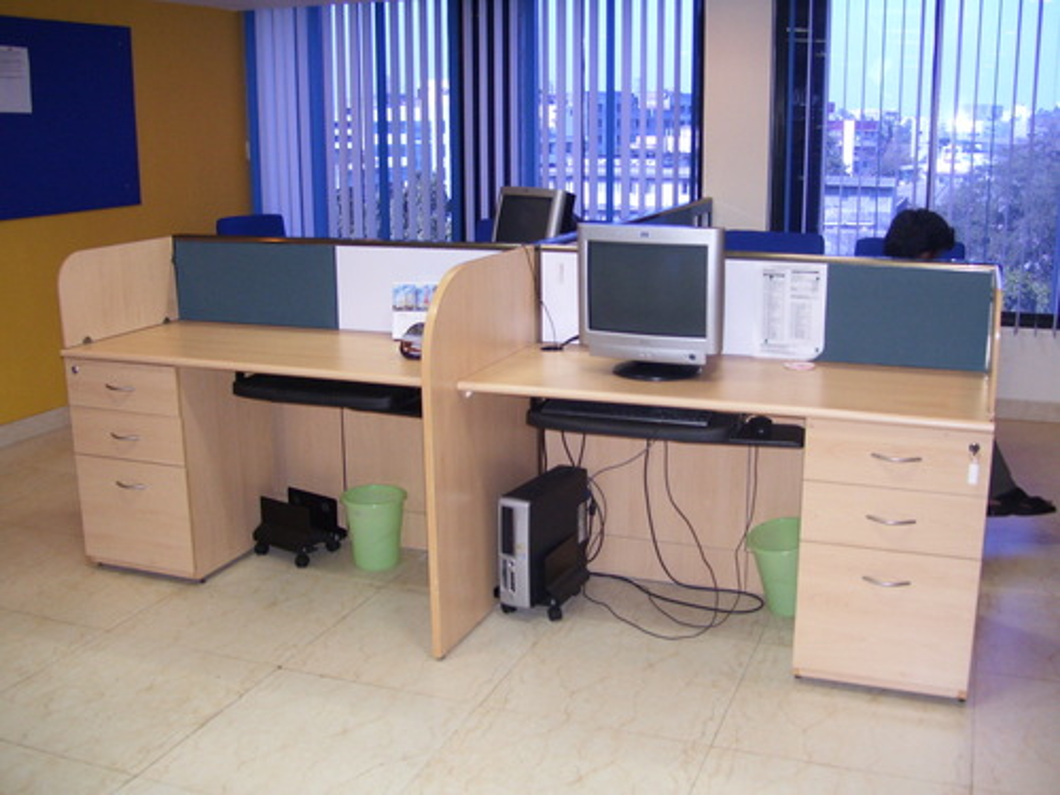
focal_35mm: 37
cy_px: 398
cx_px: 530
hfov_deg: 50.1
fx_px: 1133
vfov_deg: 38.7
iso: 125
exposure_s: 1/60
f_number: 2.7
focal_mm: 6
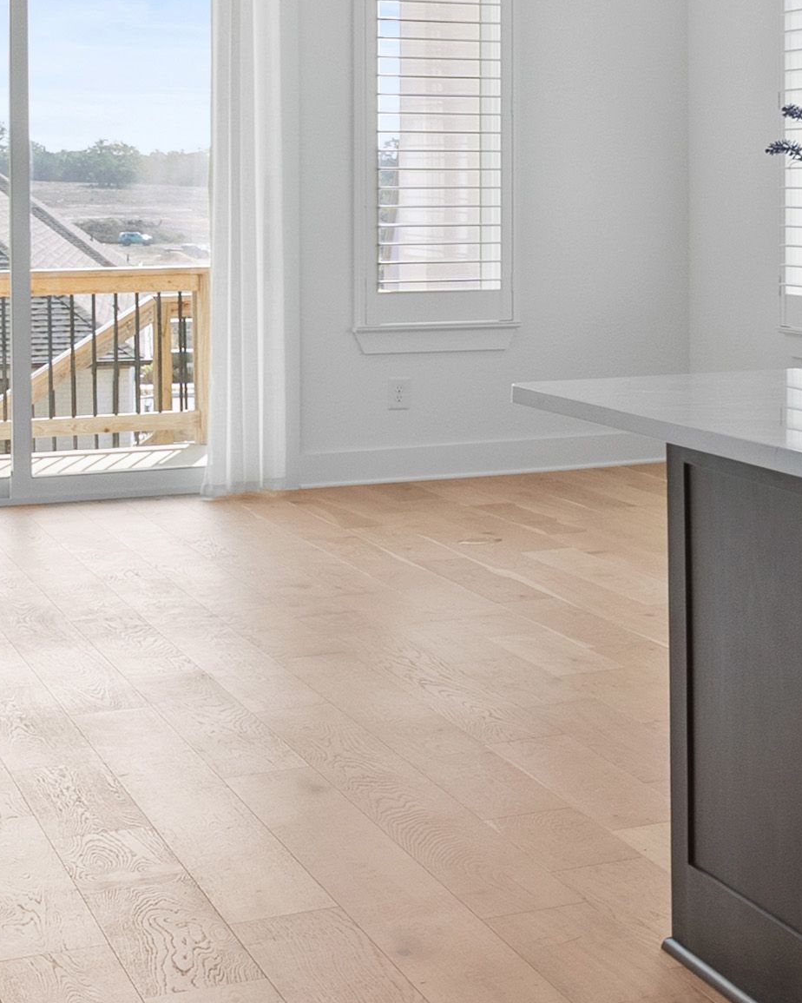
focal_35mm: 78
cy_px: 190
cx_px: 1194
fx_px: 2314
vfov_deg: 24.0
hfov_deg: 17.7
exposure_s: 1/15
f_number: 7.1
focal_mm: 16
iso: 320
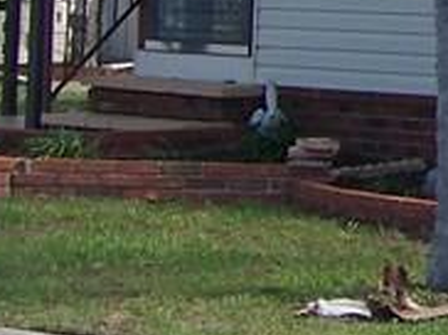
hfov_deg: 7.7
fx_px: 3128
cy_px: -236
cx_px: 990
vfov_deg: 6.0
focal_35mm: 242
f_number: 2.8
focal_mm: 6.75
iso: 64
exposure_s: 1/500
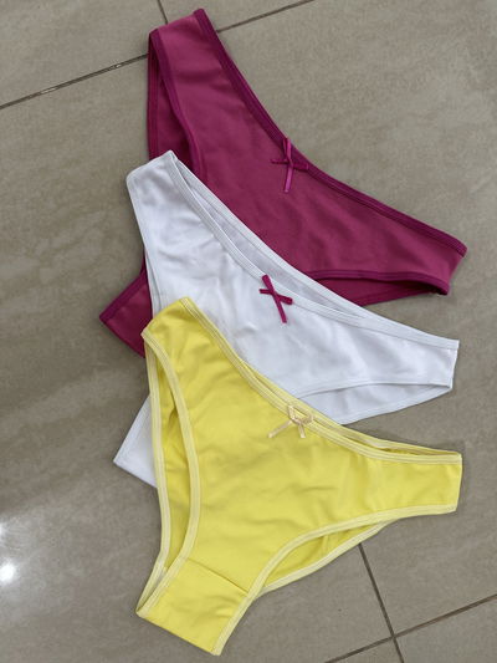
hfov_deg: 56.8
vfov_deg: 71.6
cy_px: 332
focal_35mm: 24
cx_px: 248
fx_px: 459
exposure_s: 1/50
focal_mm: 6.86
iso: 160
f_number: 1.78
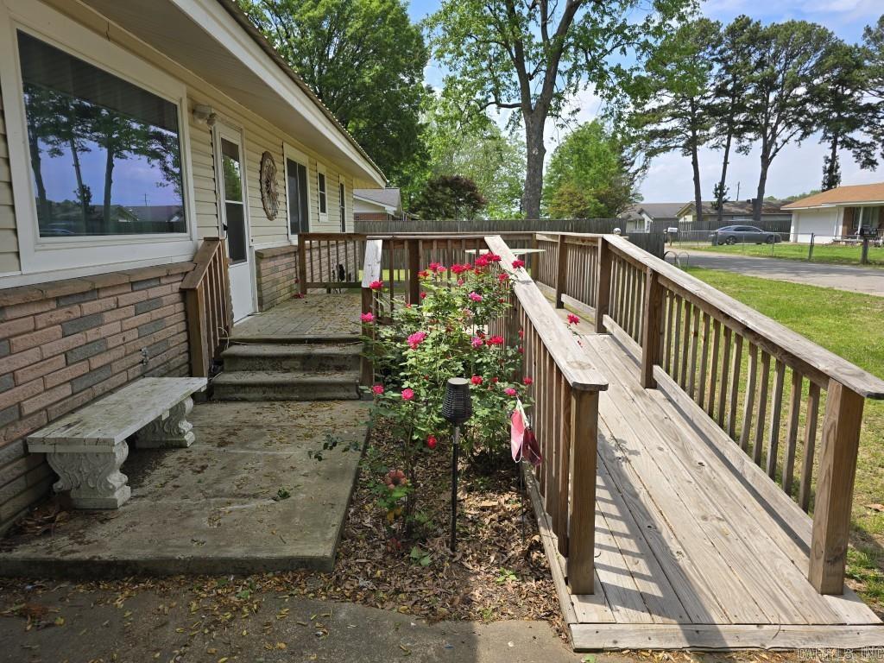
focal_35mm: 23
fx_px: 587
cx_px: 442
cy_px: 332
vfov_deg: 58.9
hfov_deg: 73.9
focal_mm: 6.3
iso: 12
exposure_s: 1/515
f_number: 1.7
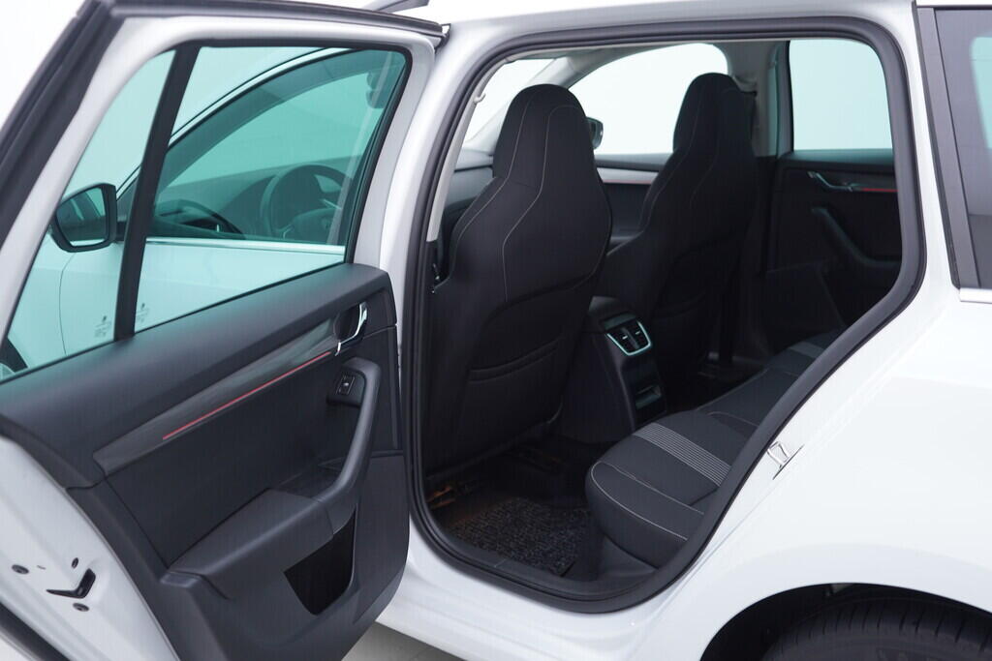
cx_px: 496
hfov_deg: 53.1
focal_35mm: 36
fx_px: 992
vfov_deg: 36.9
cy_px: 330
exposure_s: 1/50
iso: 125
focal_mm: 24
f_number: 3.2
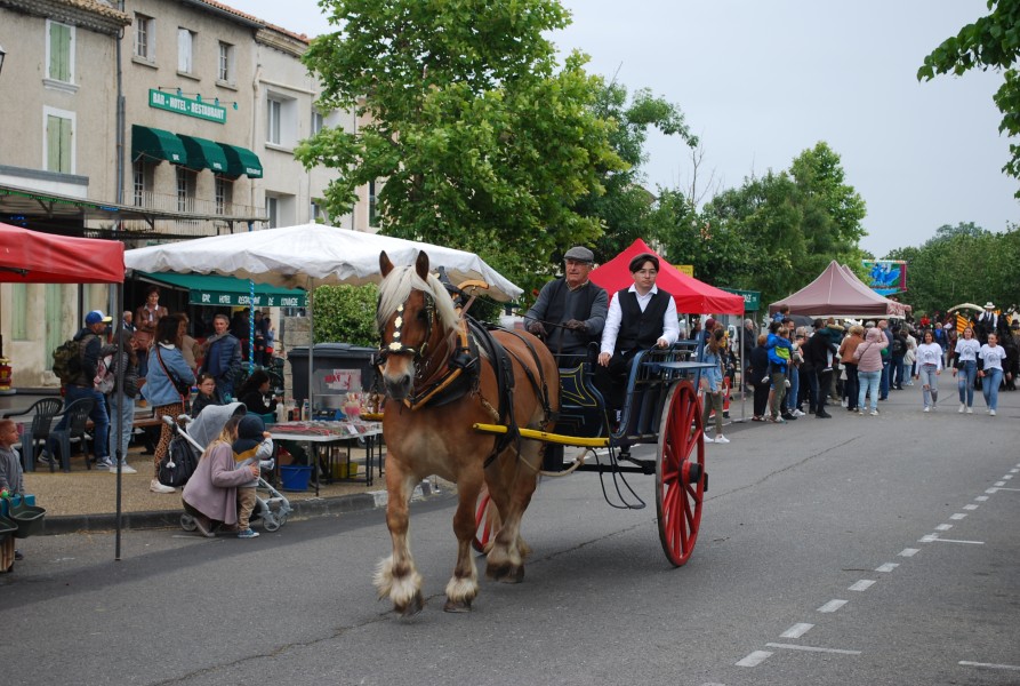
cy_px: 343
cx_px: 510
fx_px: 1789
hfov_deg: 31.8
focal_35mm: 63
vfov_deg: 21.7
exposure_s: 1/125
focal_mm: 42
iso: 100
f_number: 5.6
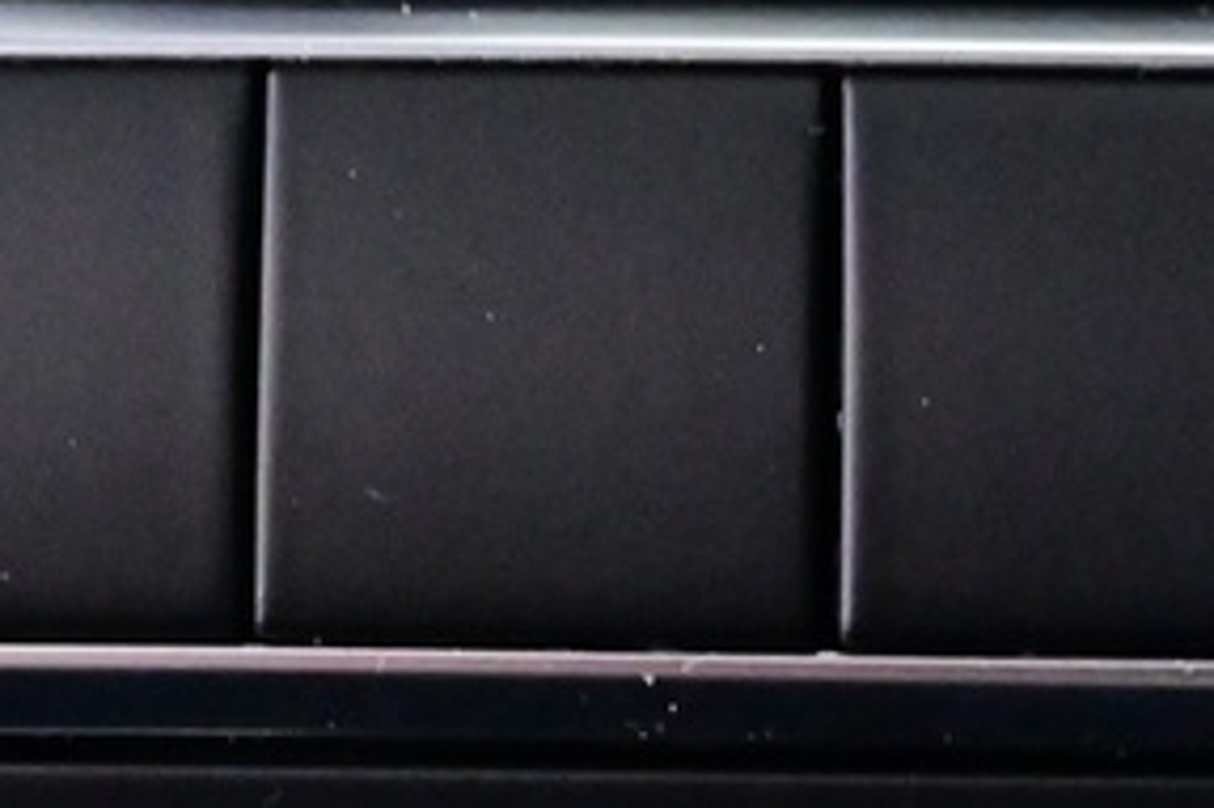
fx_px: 7557
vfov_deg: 6.1
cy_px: 948
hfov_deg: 9.1
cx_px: 0
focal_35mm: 224
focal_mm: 26.5
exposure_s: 1/40
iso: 4500
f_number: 4.5
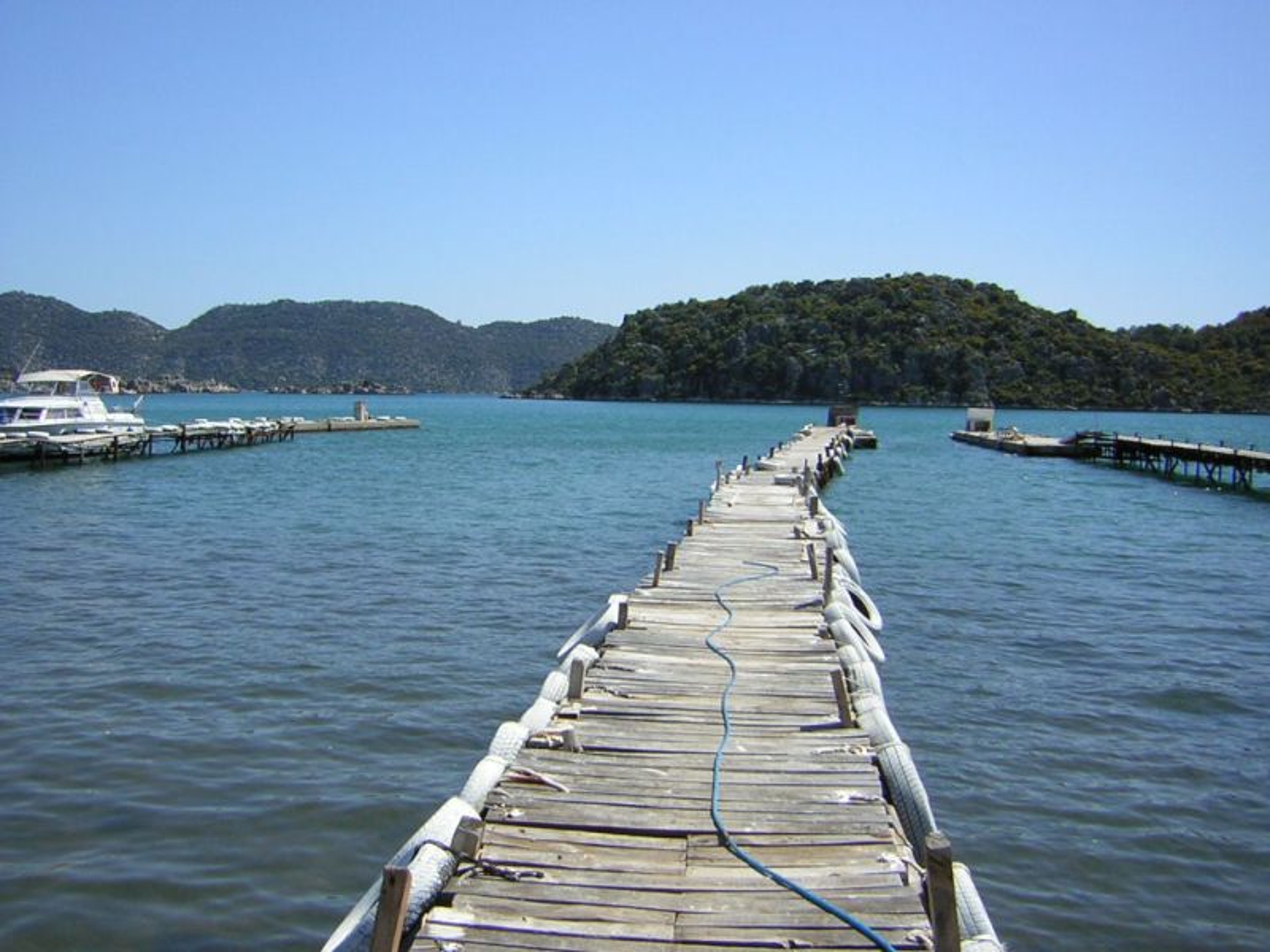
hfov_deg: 51.4
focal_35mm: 36
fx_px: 1321
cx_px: 635
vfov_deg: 39.7
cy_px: 476
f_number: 5.2
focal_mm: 4.7
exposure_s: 1/465
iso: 50
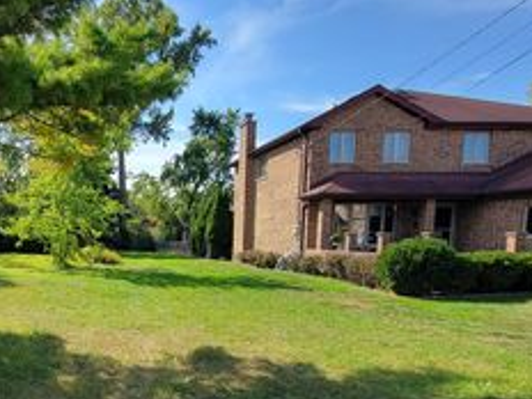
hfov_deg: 57.5
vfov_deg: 48.5
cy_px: 281
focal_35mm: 28
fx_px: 430
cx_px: 89
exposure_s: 1/769
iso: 50
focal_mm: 2.2
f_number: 2.2
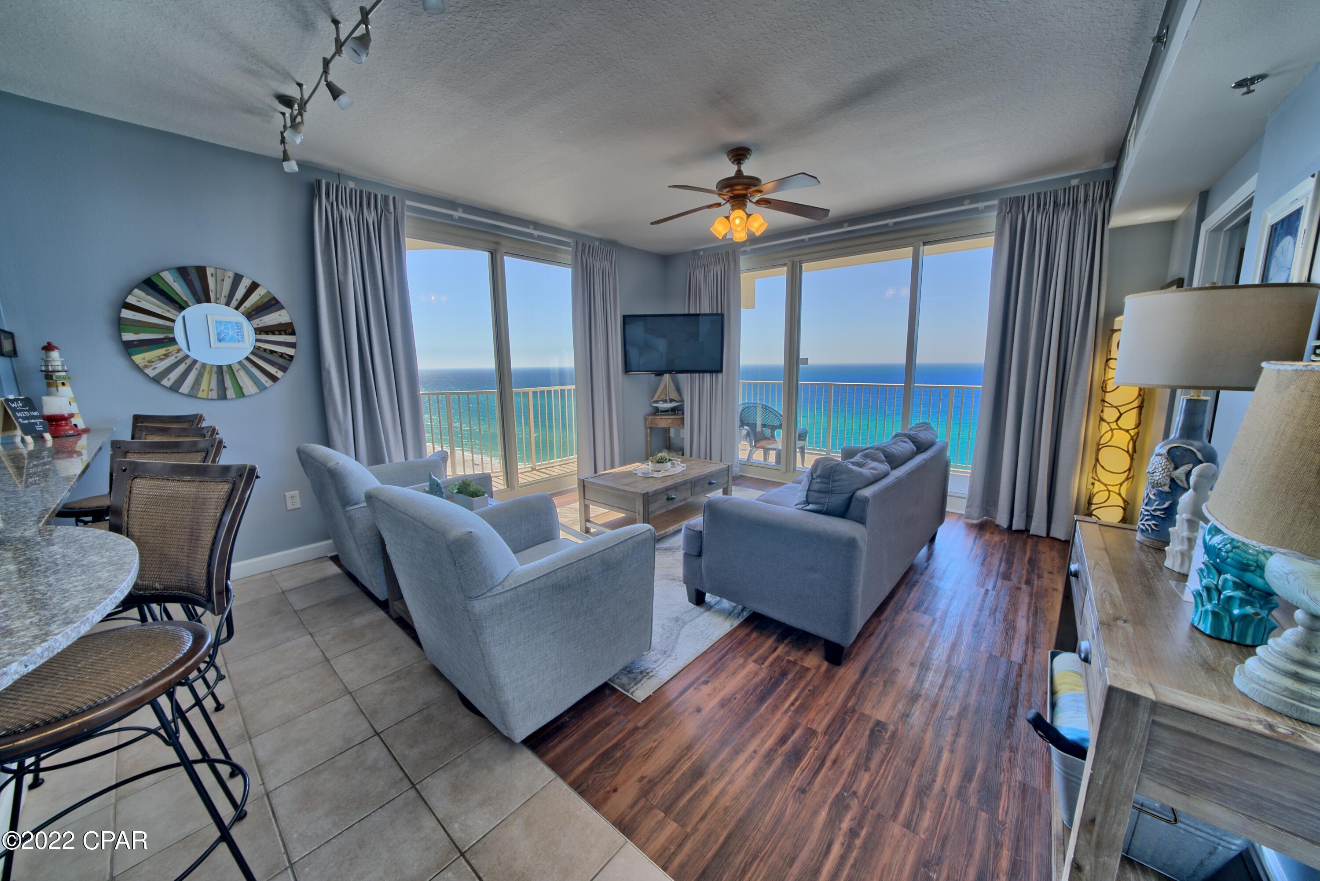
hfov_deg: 112.6
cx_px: 660
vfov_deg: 90.0
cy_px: 440
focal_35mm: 12
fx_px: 440
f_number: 19
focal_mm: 12
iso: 200
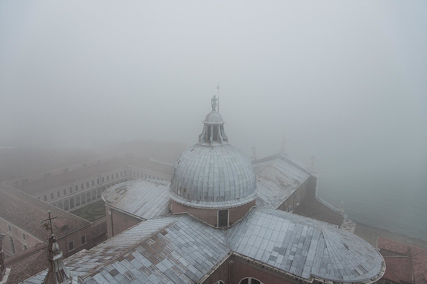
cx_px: 214
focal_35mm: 24
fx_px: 284
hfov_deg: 73.8
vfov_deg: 53.1
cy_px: 142
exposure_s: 1/100
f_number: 5
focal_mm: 24
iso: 200
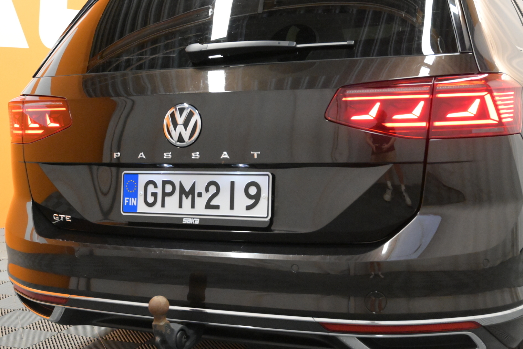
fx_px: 730
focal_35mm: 50
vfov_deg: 26.9
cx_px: 262
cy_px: 174
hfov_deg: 39.4
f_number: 5
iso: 8000
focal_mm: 33.5
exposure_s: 1/250
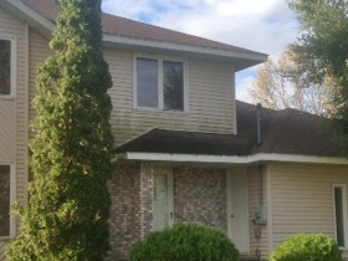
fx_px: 804
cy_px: 149
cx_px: 149
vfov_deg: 18.4
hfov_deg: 24.4
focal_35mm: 80
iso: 50
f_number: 2.4
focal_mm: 4.28
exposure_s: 1/627
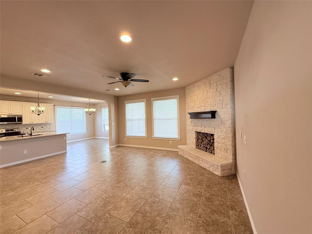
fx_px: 126
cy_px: 117
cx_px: 156
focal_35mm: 14
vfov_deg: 85.7
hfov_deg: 102.1
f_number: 2.2
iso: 320
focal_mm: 2.22
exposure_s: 1/120
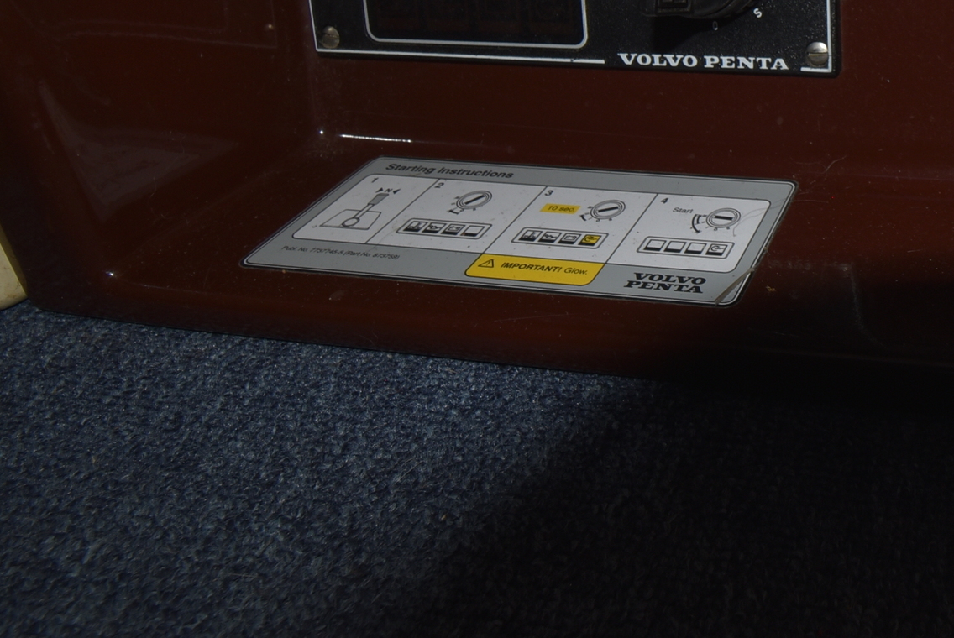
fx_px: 875
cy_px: 63
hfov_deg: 47.5
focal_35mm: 33
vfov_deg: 37.4
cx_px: 952
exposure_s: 1/60
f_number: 8
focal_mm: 10
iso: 100
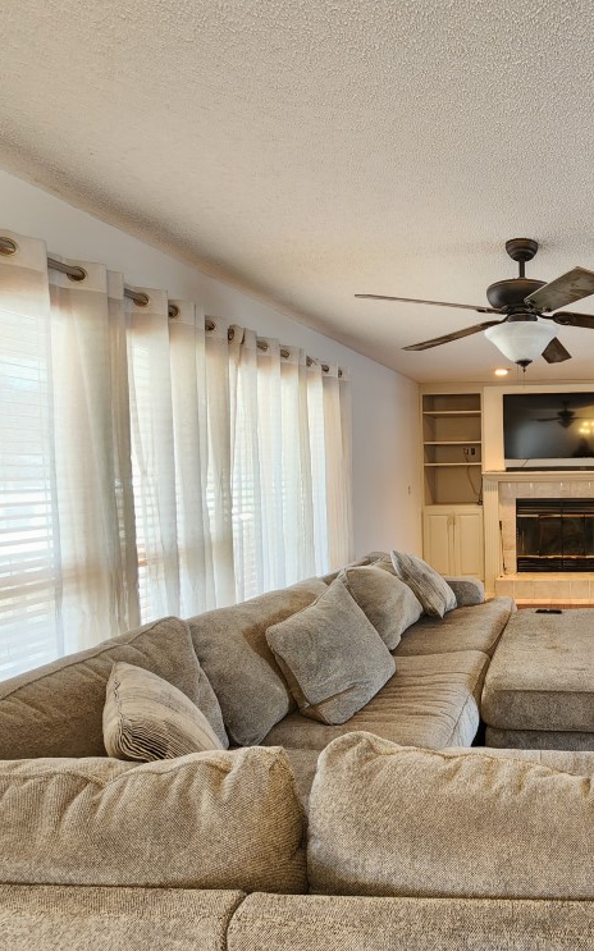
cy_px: 479
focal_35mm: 19
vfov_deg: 88.0
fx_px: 492
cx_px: 549
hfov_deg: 53.3
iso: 320
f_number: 2.2
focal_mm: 2.2
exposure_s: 1/30
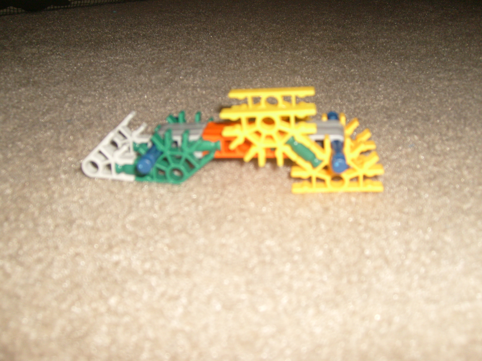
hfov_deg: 52.6
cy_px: 180
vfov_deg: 40.7
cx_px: 241
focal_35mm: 35
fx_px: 487
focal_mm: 5.8
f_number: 2.8
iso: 100
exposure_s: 1/45
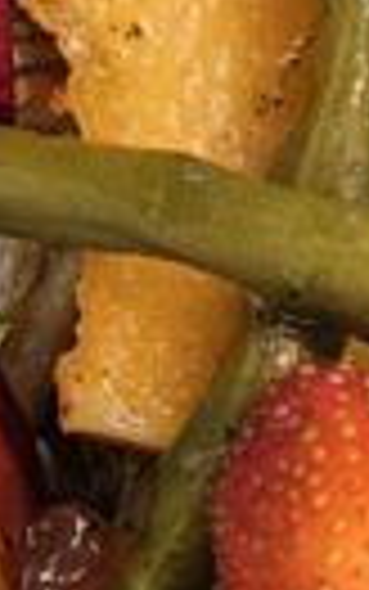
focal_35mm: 191
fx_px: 3070
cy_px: 959
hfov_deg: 6.9
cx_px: 284
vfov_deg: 10.5
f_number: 1.8
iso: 800
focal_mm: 5.4
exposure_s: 1/50
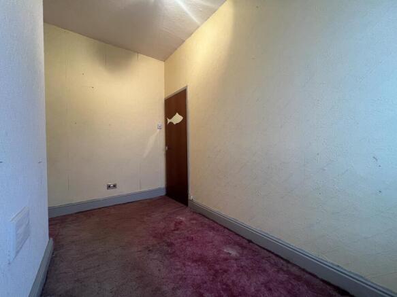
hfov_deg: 106.2
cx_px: 198
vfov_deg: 89.9
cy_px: 148
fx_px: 149
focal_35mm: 13
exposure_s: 1/50
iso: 160
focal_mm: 1.57
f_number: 1.8
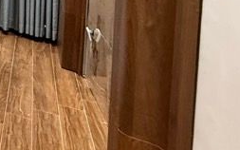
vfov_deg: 18.7
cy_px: -85
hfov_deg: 19.5
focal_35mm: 60
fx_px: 392
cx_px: -236
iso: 320
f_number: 2.2
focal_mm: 2.22
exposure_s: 1/50
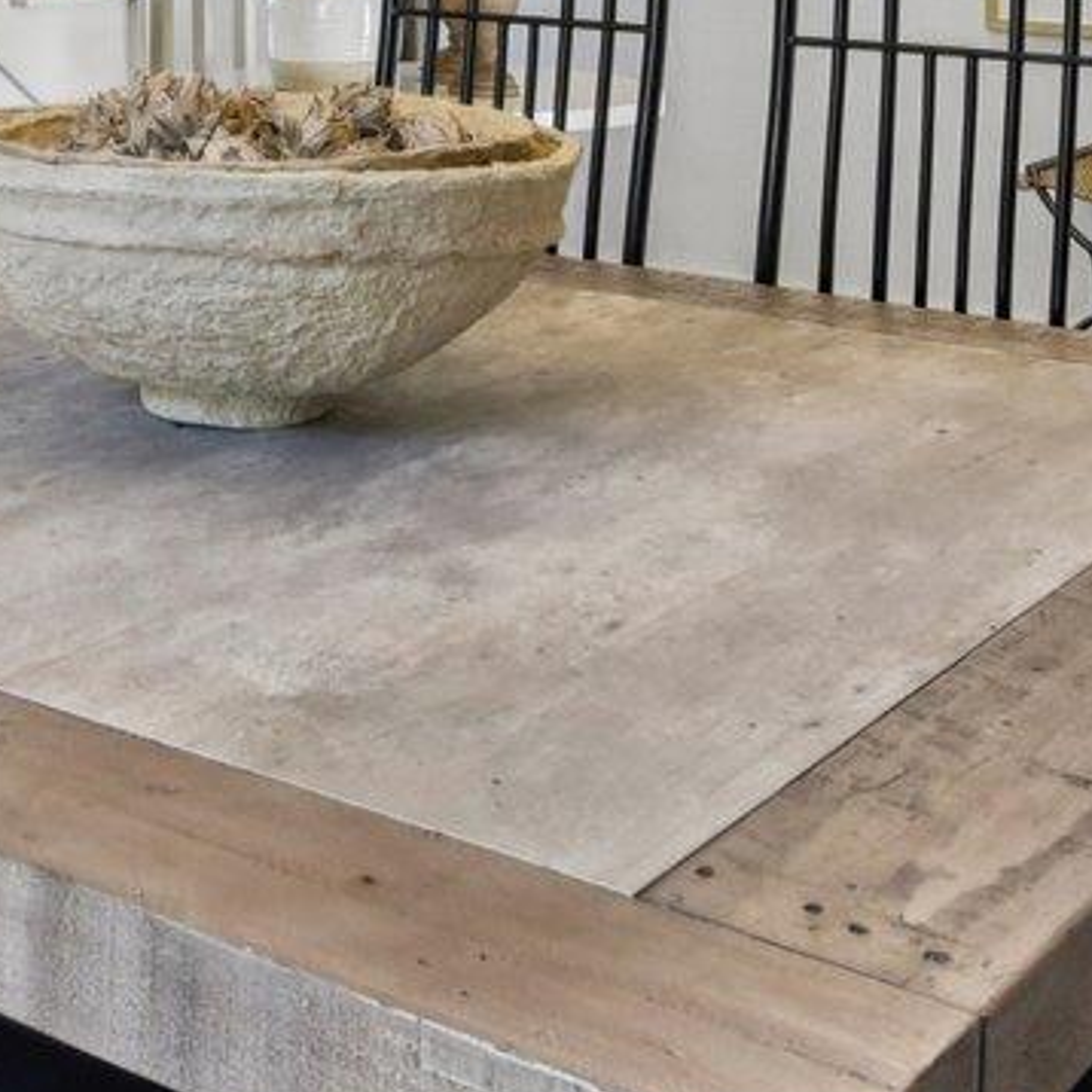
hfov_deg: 24.3
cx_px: 27
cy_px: -250
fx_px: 2427
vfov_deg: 23.1
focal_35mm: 68
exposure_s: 1/15
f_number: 8
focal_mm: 14
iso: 400
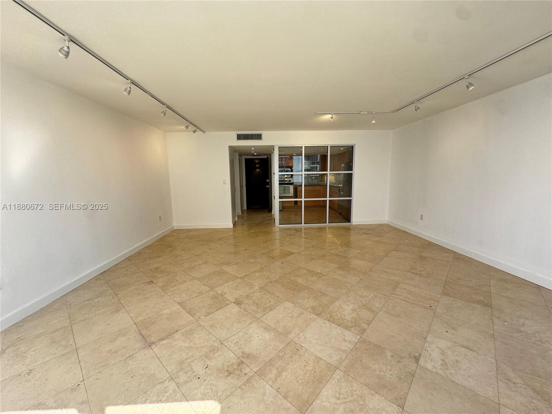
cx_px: 276
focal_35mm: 14
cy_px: 207
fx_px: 223
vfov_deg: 85.7
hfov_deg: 102.1
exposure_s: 1/120
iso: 64
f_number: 2.2
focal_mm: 2.22
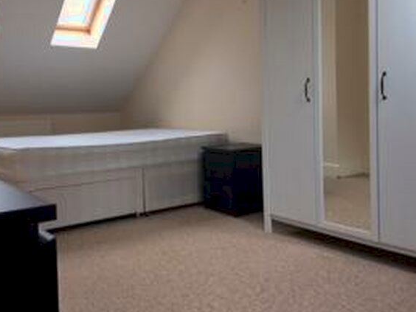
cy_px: 129
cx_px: 184
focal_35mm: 36
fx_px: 433
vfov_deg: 39.5
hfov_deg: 51.2
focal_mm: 4.15
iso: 40
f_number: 2.2
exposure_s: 1/33
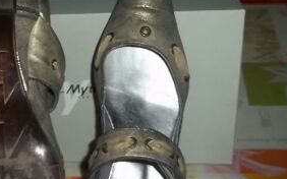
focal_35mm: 65
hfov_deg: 31.2
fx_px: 508
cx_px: 83
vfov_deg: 19.9
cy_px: 122
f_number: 3.1
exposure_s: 1/30
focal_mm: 6.5
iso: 64
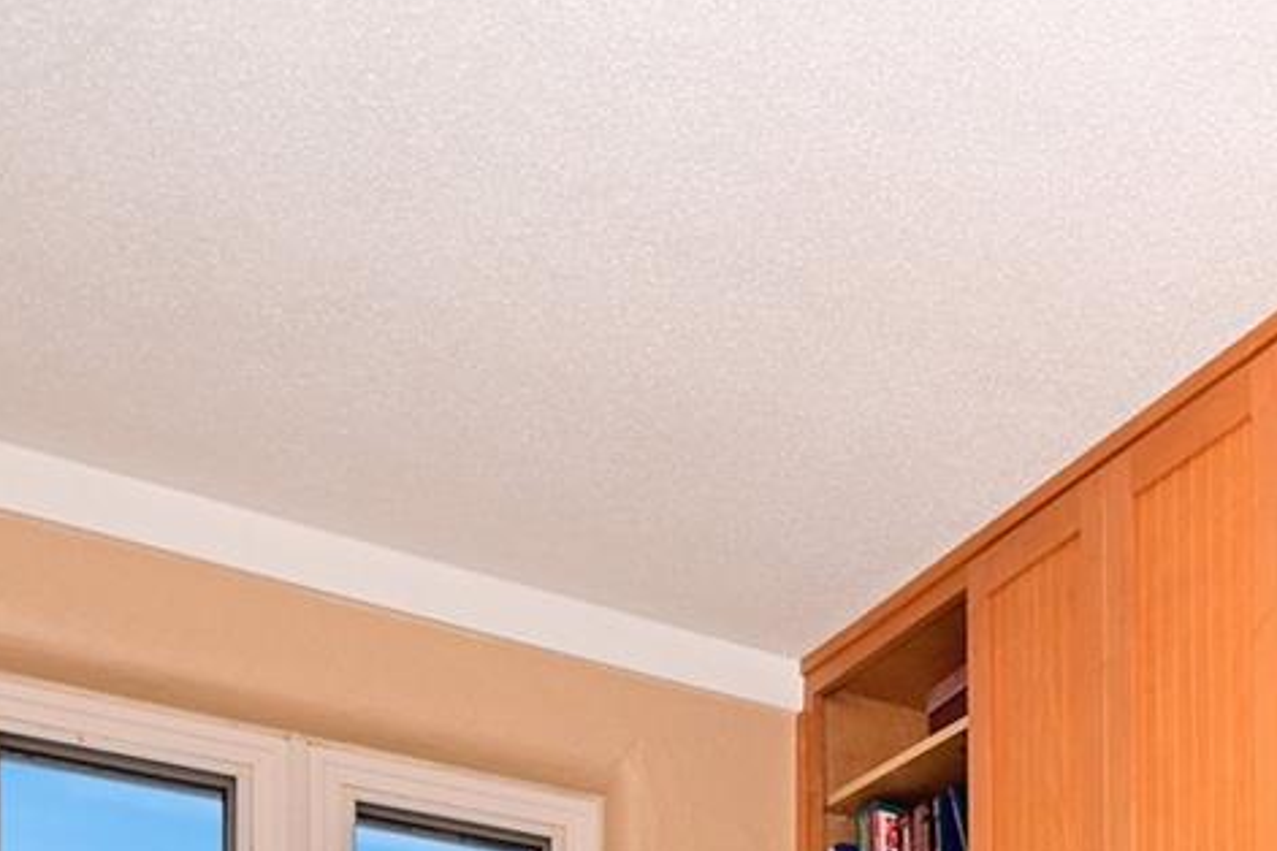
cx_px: 1366
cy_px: 1401
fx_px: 1809
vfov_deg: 20.8
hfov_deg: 34.2
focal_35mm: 51
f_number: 7.1
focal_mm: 10
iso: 500
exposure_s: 1/160
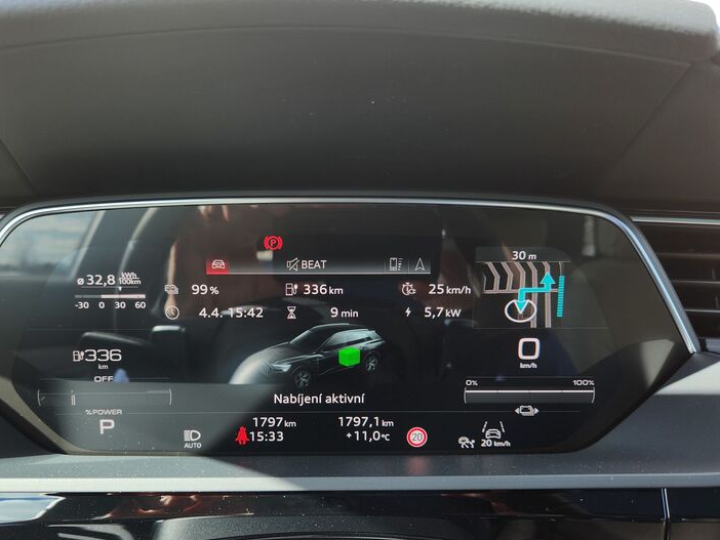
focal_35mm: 28
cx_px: 321
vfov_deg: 49.6
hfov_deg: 63.3
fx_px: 583
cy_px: 310
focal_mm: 5.4
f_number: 1.8
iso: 20
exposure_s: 1/132
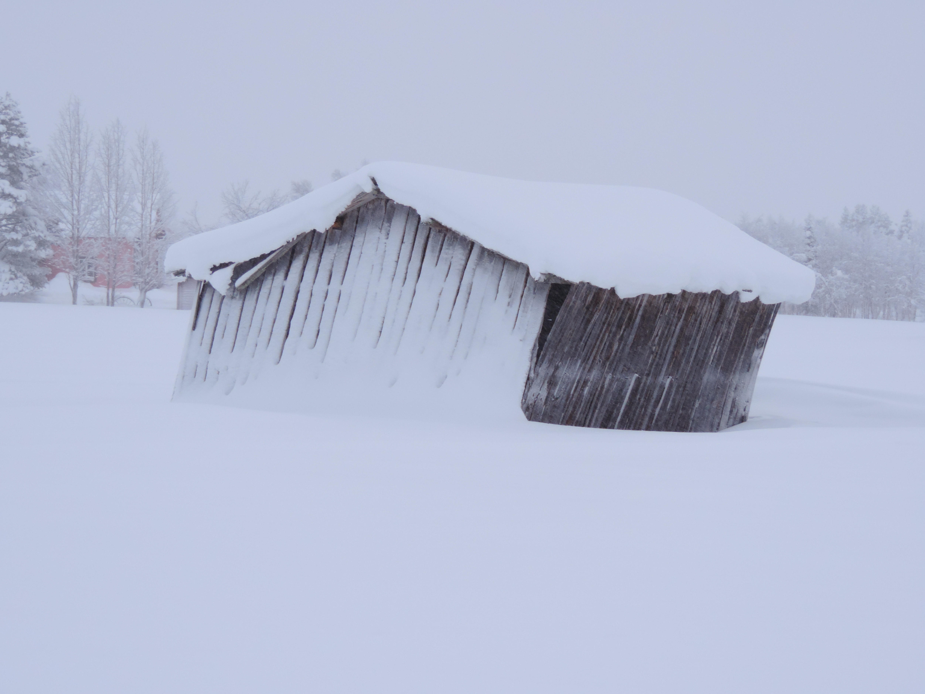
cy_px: 347
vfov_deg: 9.6
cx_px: 462
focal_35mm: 155
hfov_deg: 12.7
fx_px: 4142
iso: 320
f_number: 4.4
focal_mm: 27.6
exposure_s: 1/125
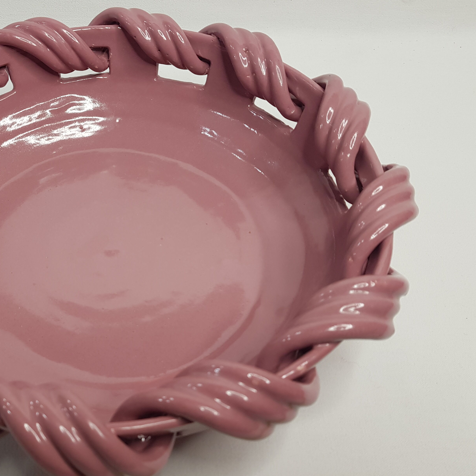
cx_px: 107
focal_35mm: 38
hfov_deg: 42.2
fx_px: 591
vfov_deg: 43.9
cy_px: 235
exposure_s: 1/100
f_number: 1.7
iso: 64
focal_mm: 4.2
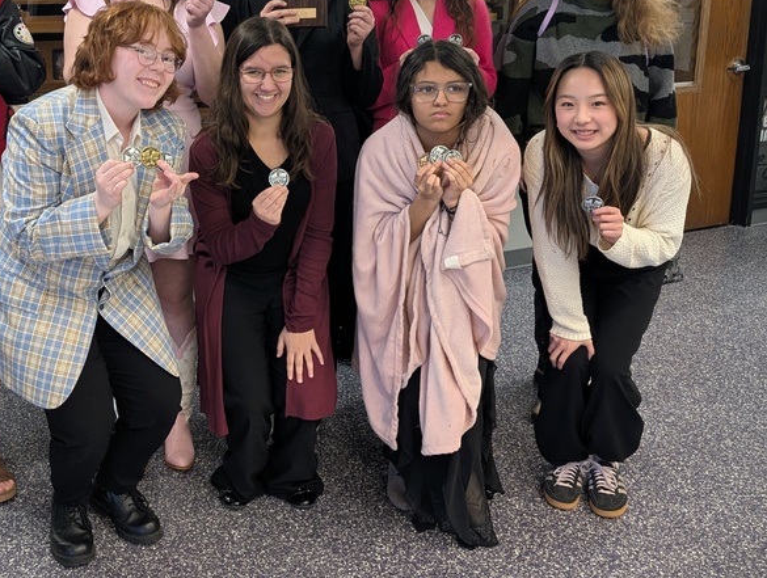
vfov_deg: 34.1
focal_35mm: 42
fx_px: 932
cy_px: 192
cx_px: 222
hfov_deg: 43.7
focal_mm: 6.9
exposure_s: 1/60
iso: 140
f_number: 1.68
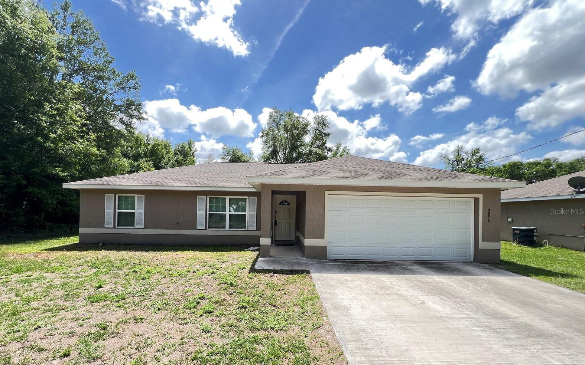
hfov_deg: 105.3
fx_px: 223
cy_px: 211
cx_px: 288
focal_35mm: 14
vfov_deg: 78.1
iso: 32
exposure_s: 1/372
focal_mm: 1.57
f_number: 1.8
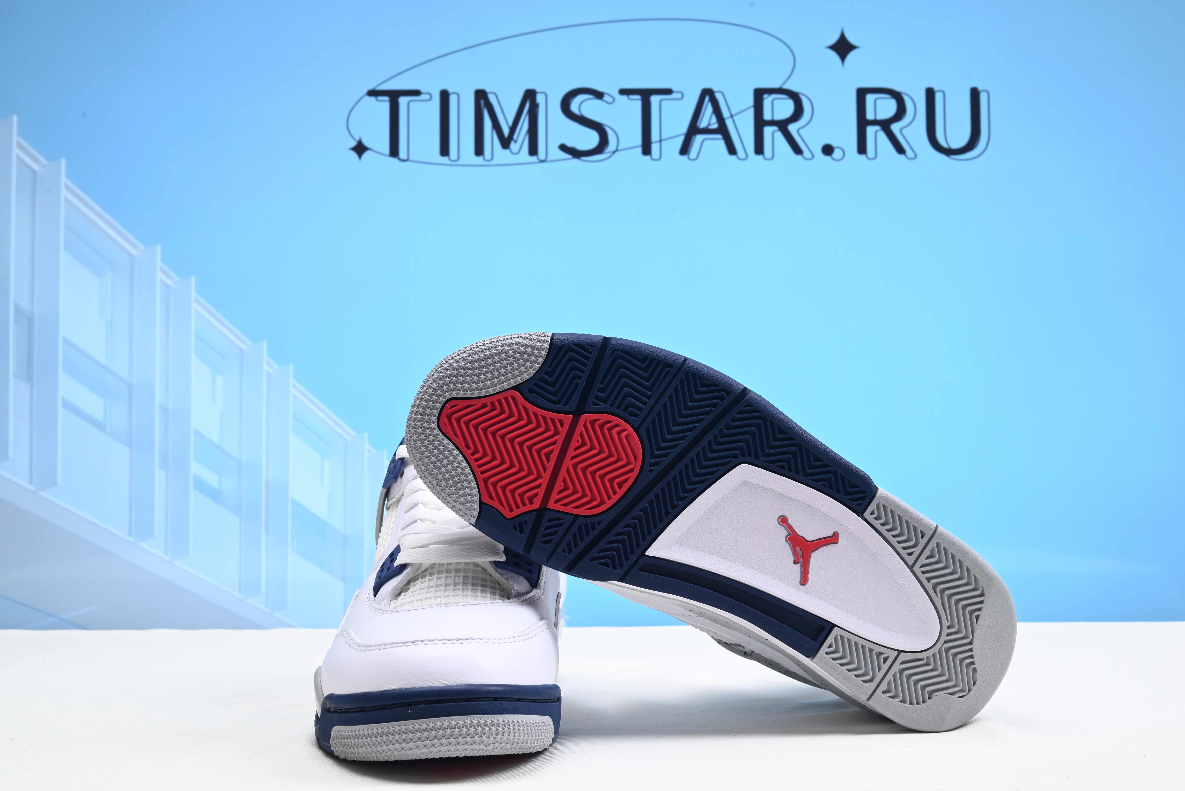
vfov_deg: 32.7
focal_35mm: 41
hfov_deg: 47.4
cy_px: 396
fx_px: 1350
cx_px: 592
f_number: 16
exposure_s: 1/2
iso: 100
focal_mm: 41
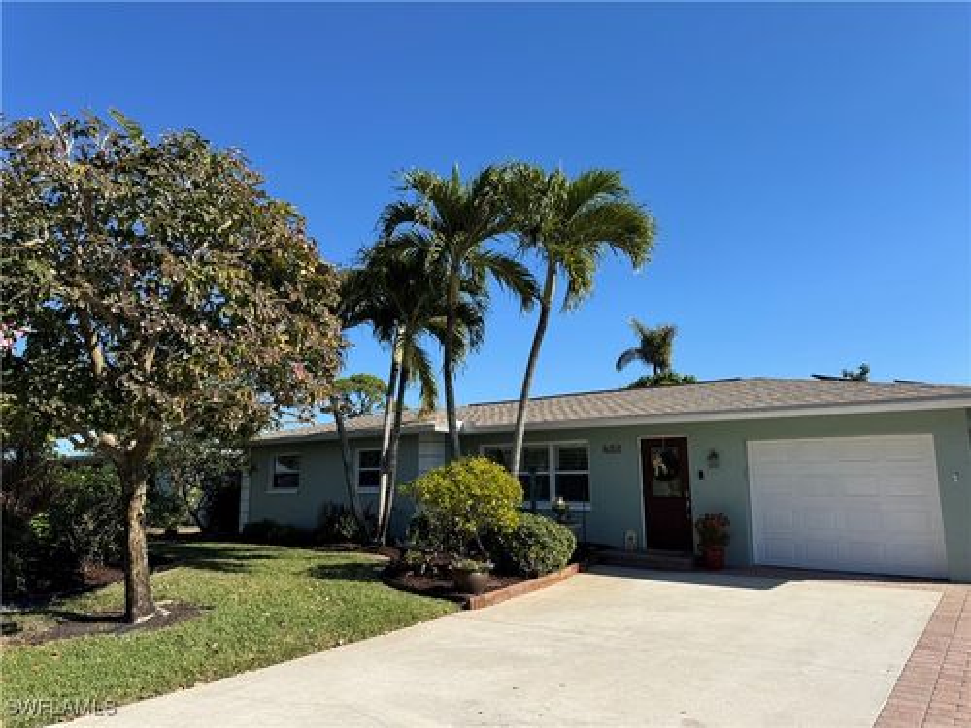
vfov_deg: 56.8
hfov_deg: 71.6
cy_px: 364
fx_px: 673
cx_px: 486
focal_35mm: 24
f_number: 1.78
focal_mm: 6.76
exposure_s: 1/4310
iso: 80
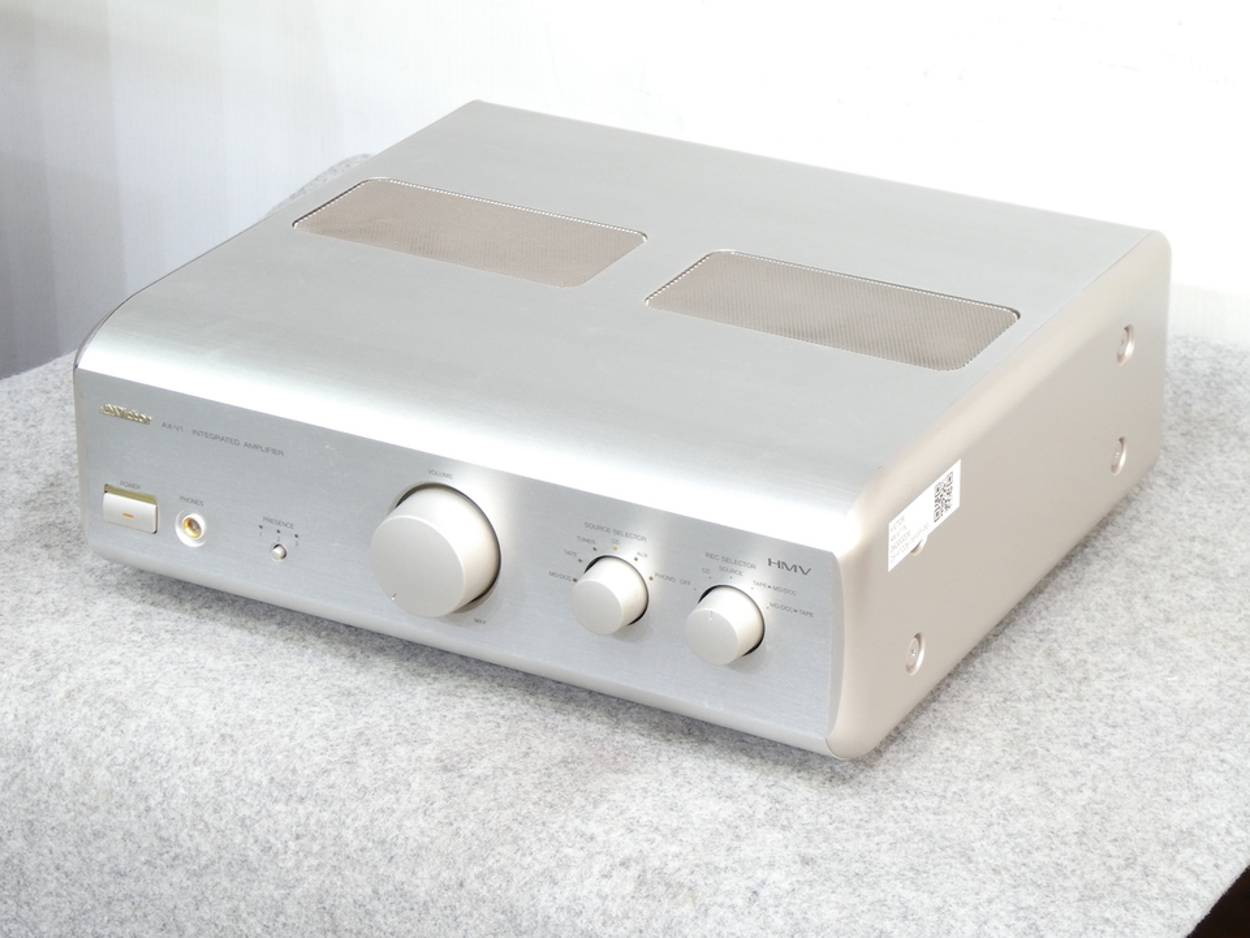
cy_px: 469
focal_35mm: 98
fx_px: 3539
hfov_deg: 20.0
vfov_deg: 15.1
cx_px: 625
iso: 200
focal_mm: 17.5
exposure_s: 1/6
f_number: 5
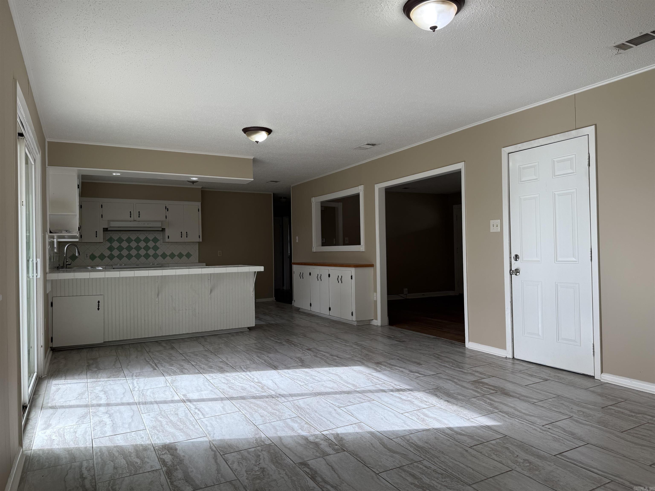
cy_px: 246
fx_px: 454
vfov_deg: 56.8
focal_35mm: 24
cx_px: 328
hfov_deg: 71.6
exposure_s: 1/201
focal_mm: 6.76
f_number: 1.78
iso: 64
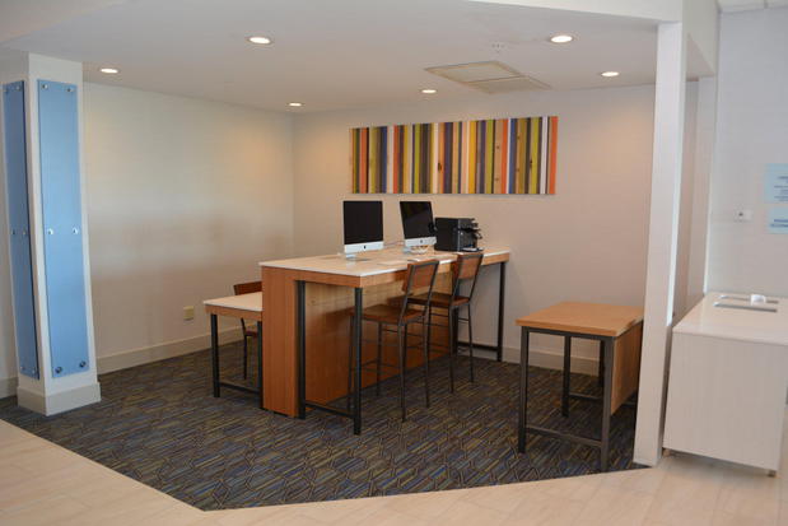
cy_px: 263
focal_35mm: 27
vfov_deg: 48.0
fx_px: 591
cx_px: 394
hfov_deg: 67.4
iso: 500
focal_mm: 18
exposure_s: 1/60
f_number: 6.3
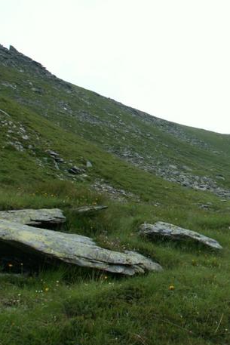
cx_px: 241
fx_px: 488
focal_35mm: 51
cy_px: 169
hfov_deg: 25.0
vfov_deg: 38.9
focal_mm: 5.86
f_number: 4
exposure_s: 1/80
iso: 50
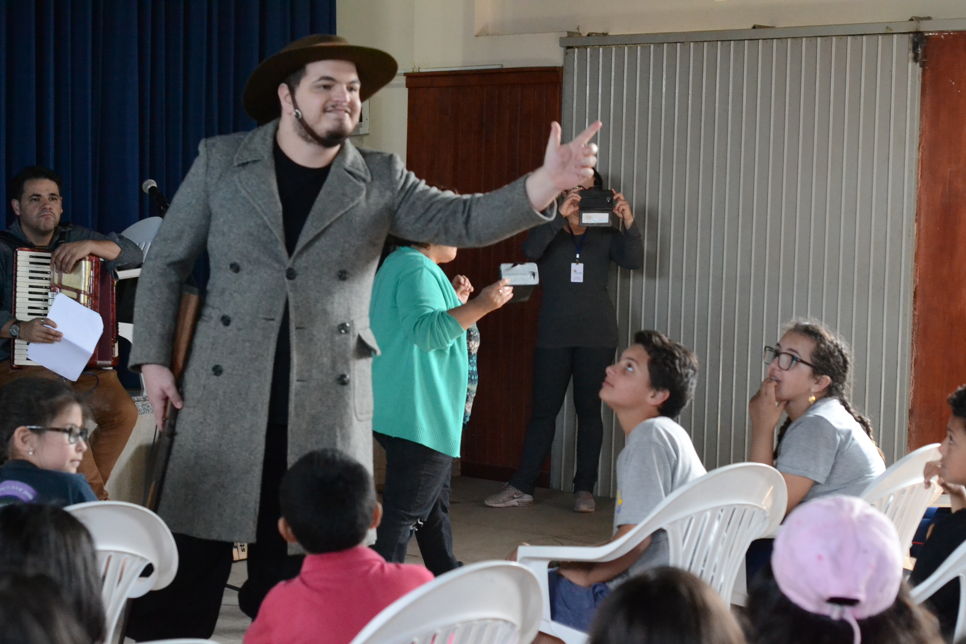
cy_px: 322
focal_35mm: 75
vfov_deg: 18.2
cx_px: 483
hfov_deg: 27.0
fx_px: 2012
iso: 3200
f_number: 4.5
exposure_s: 1/160
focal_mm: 50
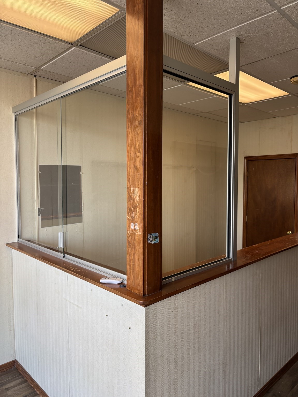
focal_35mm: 26
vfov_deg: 67.3
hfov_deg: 53.1
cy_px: 198
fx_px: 298
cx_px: 149
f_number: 1.6
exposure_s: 1/120
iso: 40
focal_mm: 5.96
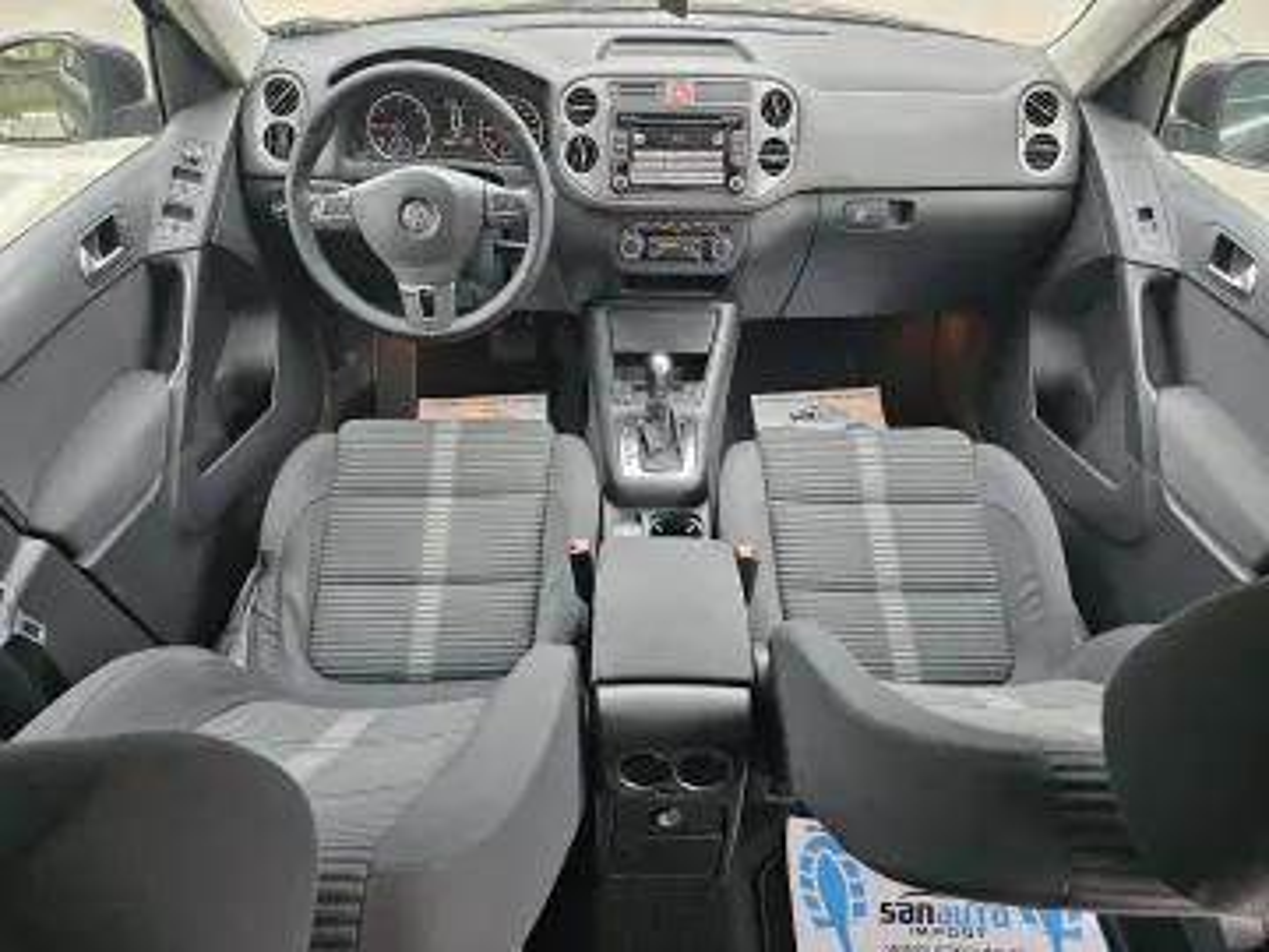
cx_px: 634
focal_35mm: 23
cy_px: 476
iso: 1000
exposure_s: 1/100
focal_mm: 6.3
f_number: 1.7
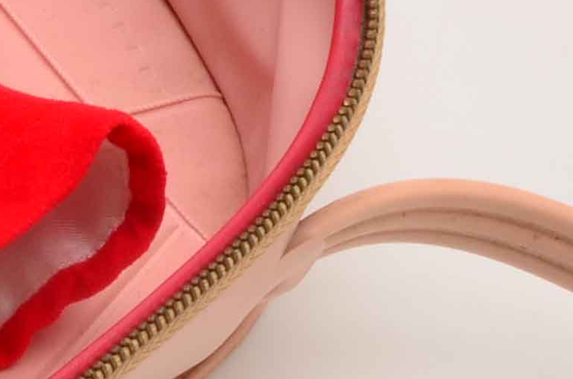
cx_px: -770
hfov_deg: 7.2
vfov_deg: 5.0
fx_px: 4304
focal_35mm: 271
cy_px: 386
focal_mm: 28
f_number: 25
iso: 100
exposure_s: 1/160
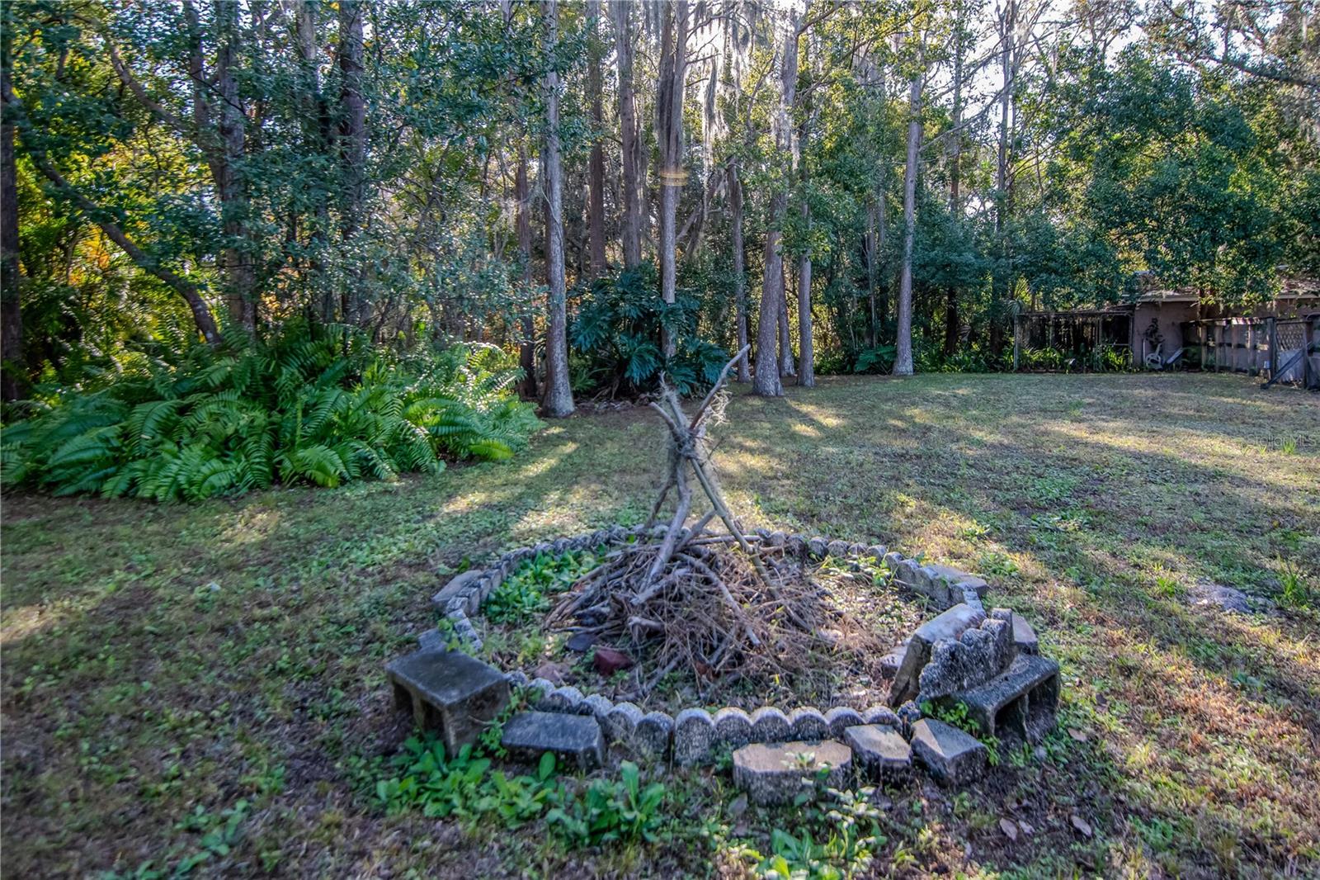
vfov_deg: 59.5
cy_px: 440
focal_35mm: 21
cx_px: 660
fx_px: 770
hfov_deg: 81.2
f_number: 5.6
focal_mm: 14
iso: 1000
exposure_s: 1/320
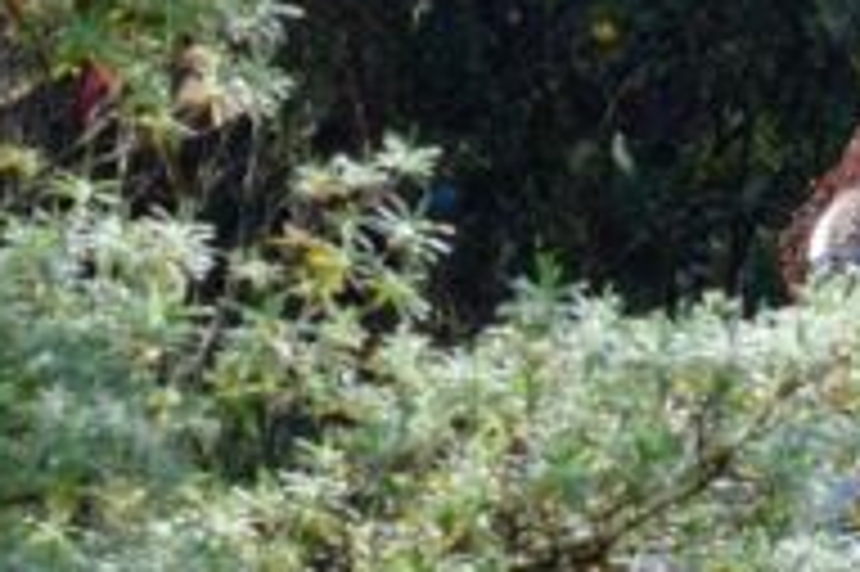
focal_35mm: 439
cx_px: 1752
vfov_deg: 3.1
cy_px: 793
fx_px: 10478
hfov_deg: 4.6
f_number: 8
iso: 320
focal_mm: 70
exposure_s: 1/500
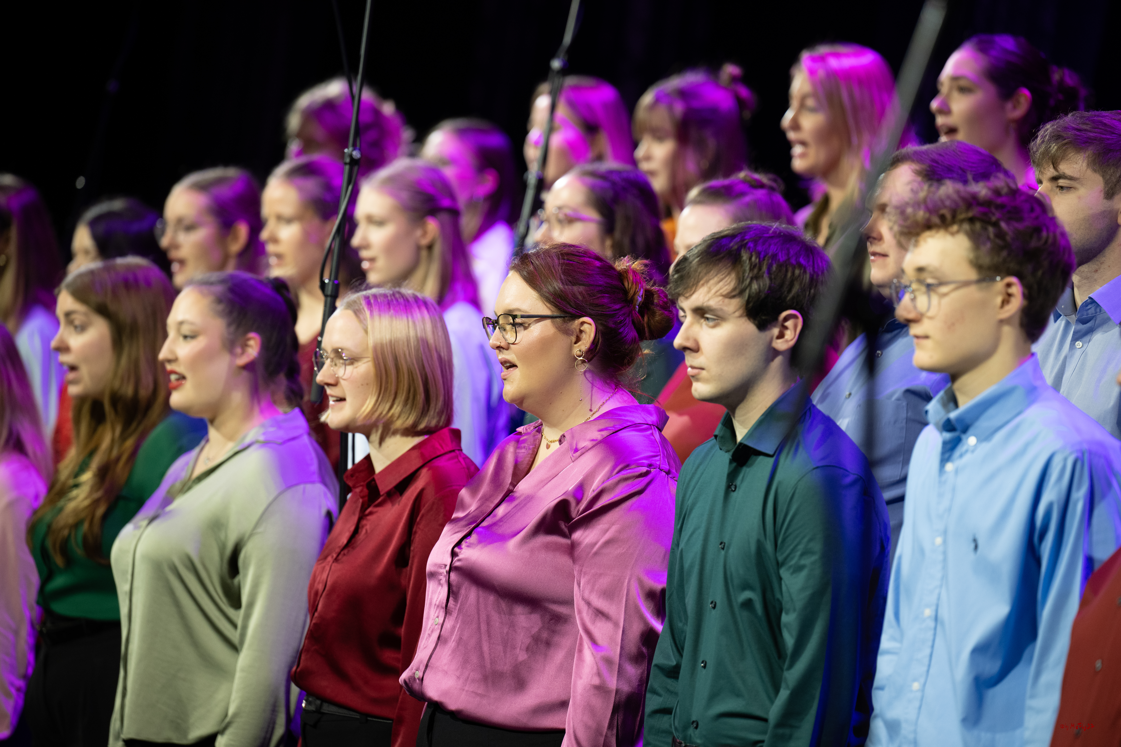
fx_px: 6227
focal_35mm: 200
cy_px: 374
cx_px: 560
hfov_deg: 10.3
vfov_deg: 6.9
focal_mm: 200
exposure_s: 1/125
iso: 1000
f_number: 3.5
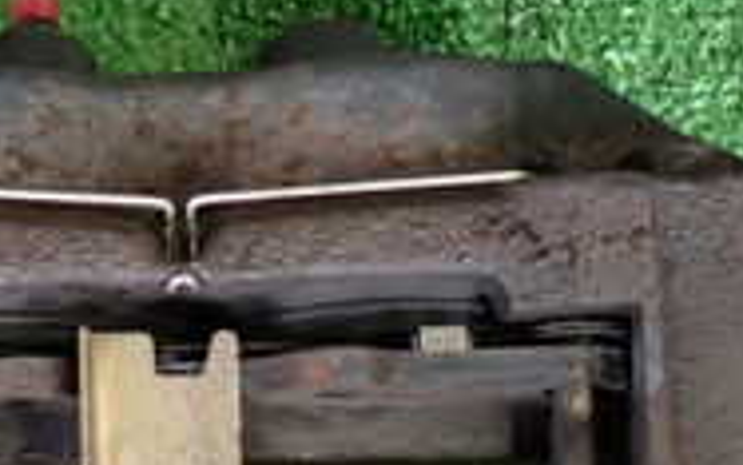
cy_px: 616
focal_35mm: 129
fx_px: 2613
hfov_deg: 16.1
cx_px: 171
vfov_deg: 10.0
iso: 320
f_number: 2.7
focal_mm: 6.83
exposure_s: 1/40
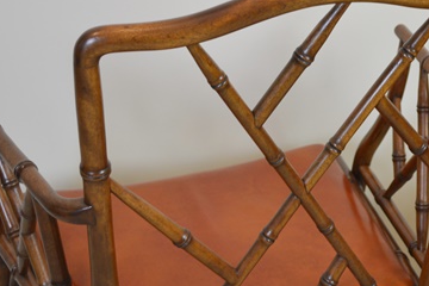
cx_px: 338
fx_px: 1132
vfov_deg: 14.4
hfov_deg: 21.2
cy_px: 79
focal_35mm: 95
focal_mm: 38
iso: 720
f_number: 5
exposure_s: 1/60
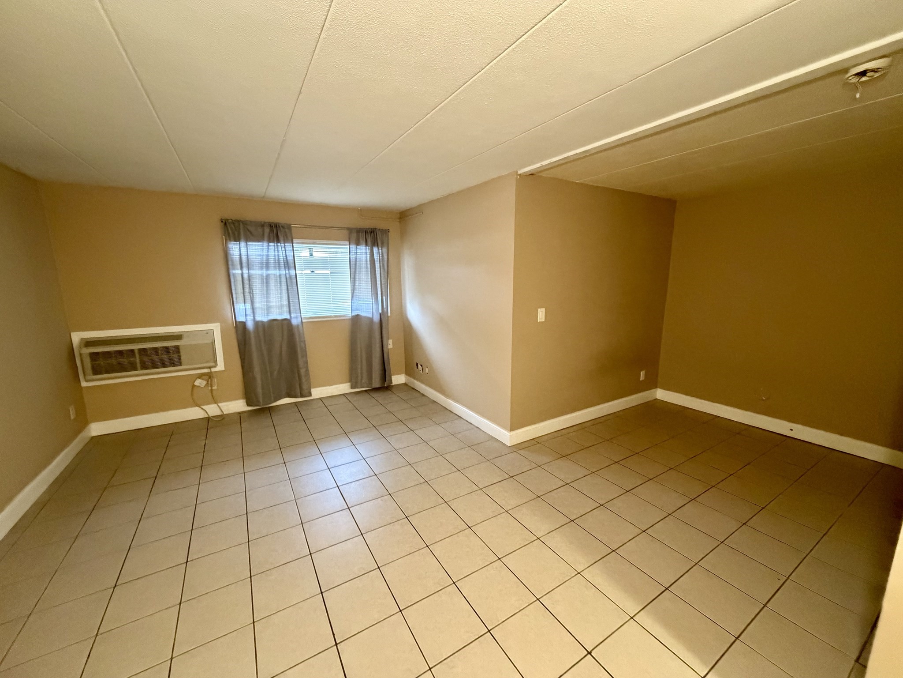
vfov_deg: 85.7
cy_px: 339
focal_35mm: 14
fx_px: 365
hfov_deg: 102.1
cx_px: 452
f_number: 2.2
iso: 1000
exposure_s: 1/60
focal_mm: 2.22
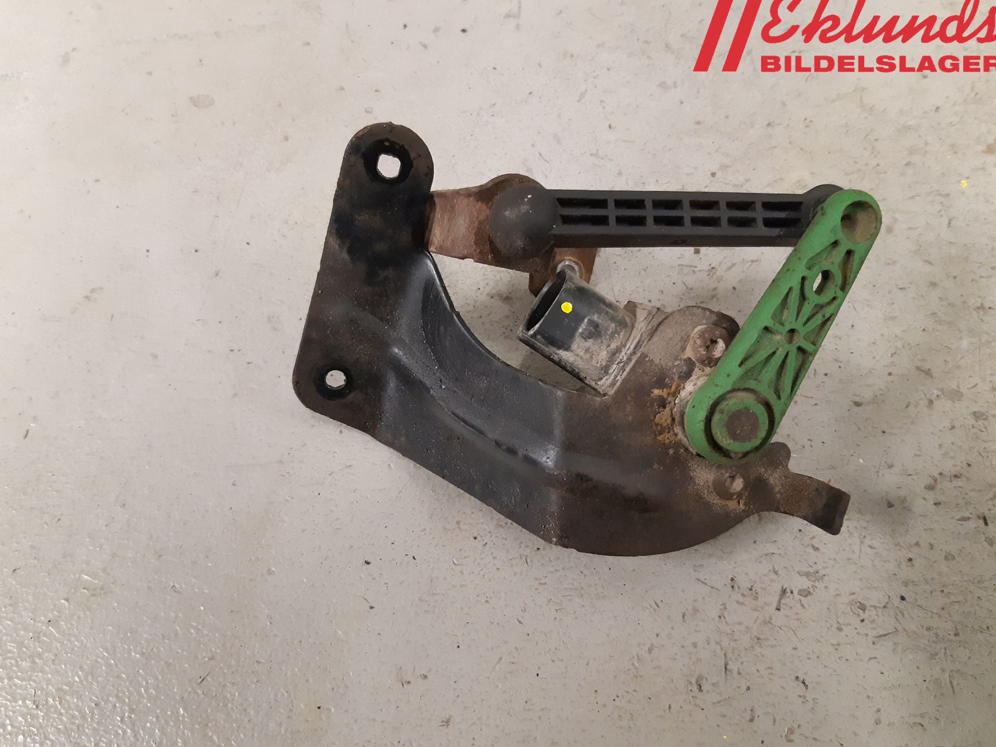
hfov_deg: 65.3
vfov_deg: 51.4
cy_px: 374
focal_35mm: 27
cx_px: 486
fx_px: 777
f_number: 1.7
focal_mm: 3.93
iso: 320
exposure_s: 1/50
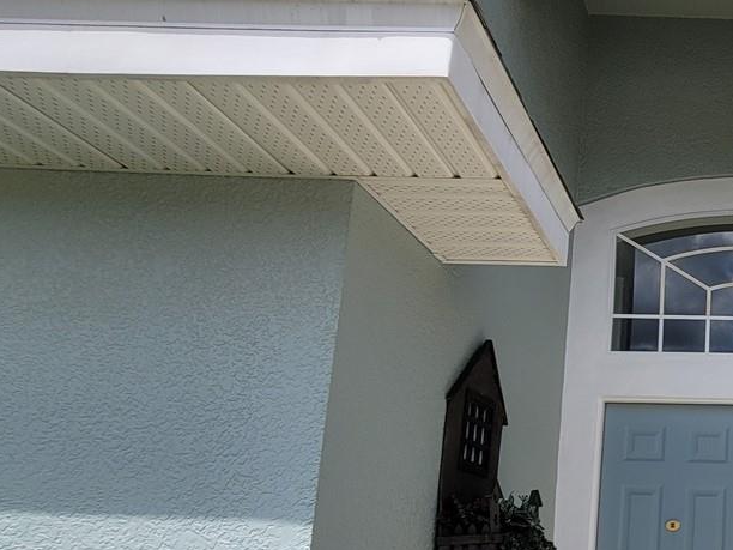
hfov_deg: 42.7
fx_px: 720
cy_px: 431
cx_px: 799
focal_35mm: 34
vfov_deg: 40.3
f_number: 2.2
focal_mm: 2.2
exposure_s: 1/2252
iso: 64
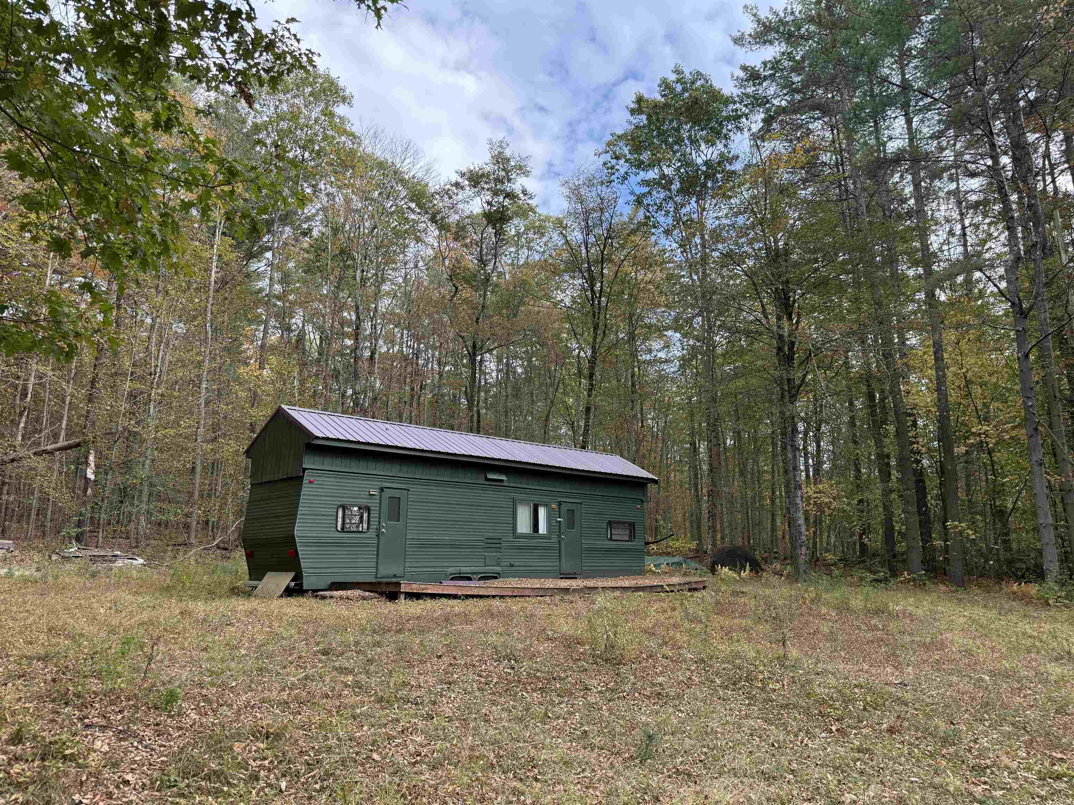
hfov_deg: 71.6
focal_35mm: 24
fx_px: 745
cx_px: 537
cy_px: 402
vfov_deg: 56.8
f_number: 1.78
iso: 100
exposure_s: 1/1032
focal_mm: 6.76
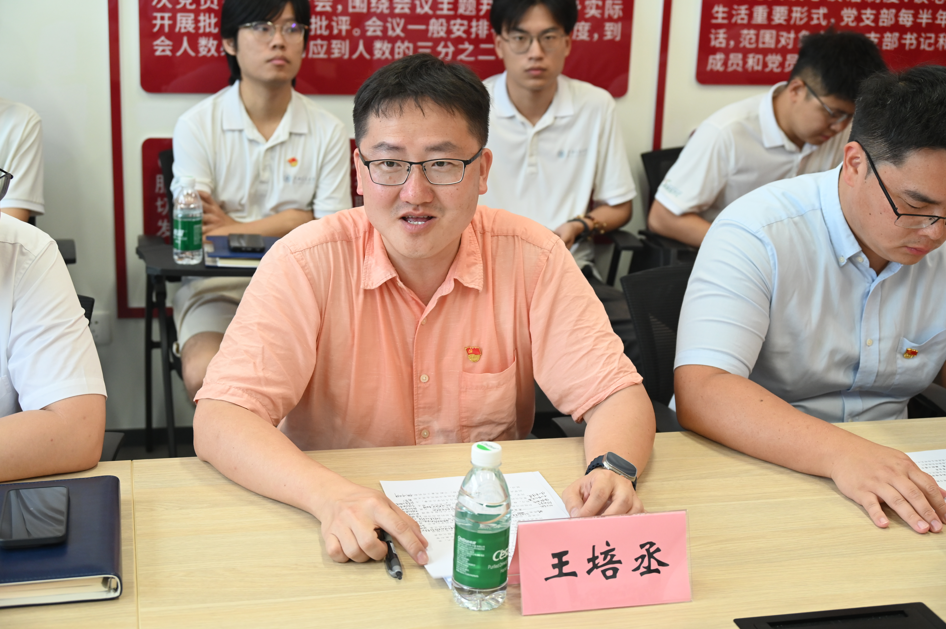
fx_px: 1418
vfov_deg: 25.0
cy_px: 314
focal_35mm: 54
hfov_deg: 36.9
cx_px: 473
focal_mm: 54
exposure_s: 1/125
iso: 1800
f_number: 5.6
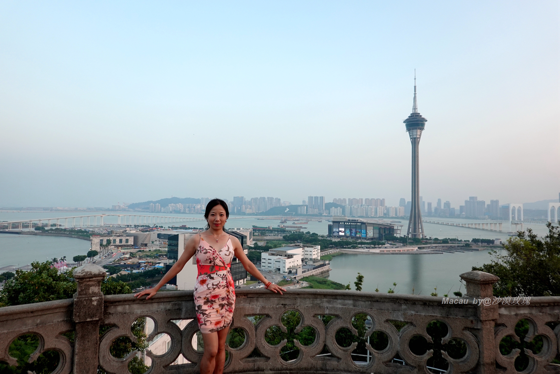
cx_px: 280
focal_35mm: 24
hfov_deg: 73.7
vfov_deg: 53.1
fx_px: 373
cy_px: 187
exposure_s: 1/200
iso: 125
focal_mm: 9
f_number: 2.8
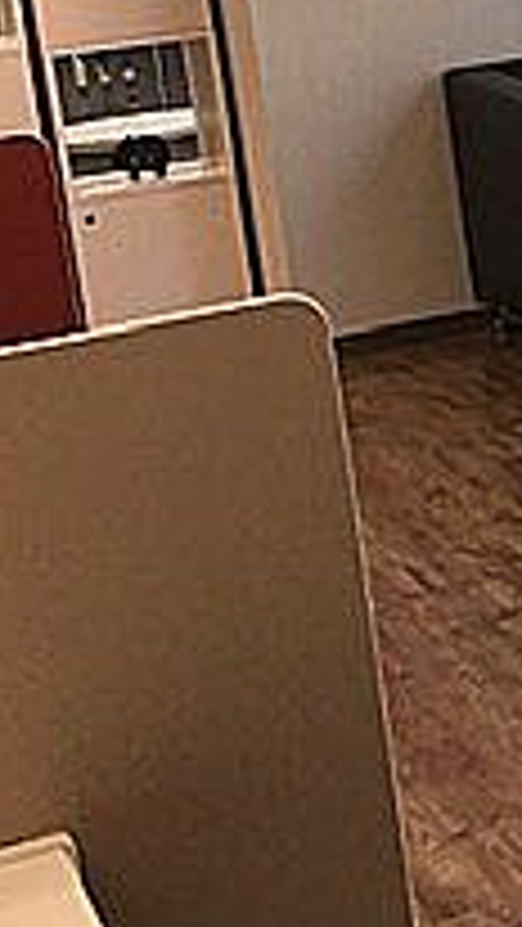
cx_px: 1134
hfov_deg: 11.0
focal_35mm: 98
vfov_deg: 21.4
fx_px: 2409
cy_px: 148
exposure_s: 1/169
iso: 25
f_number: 2.2
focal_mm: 4.15
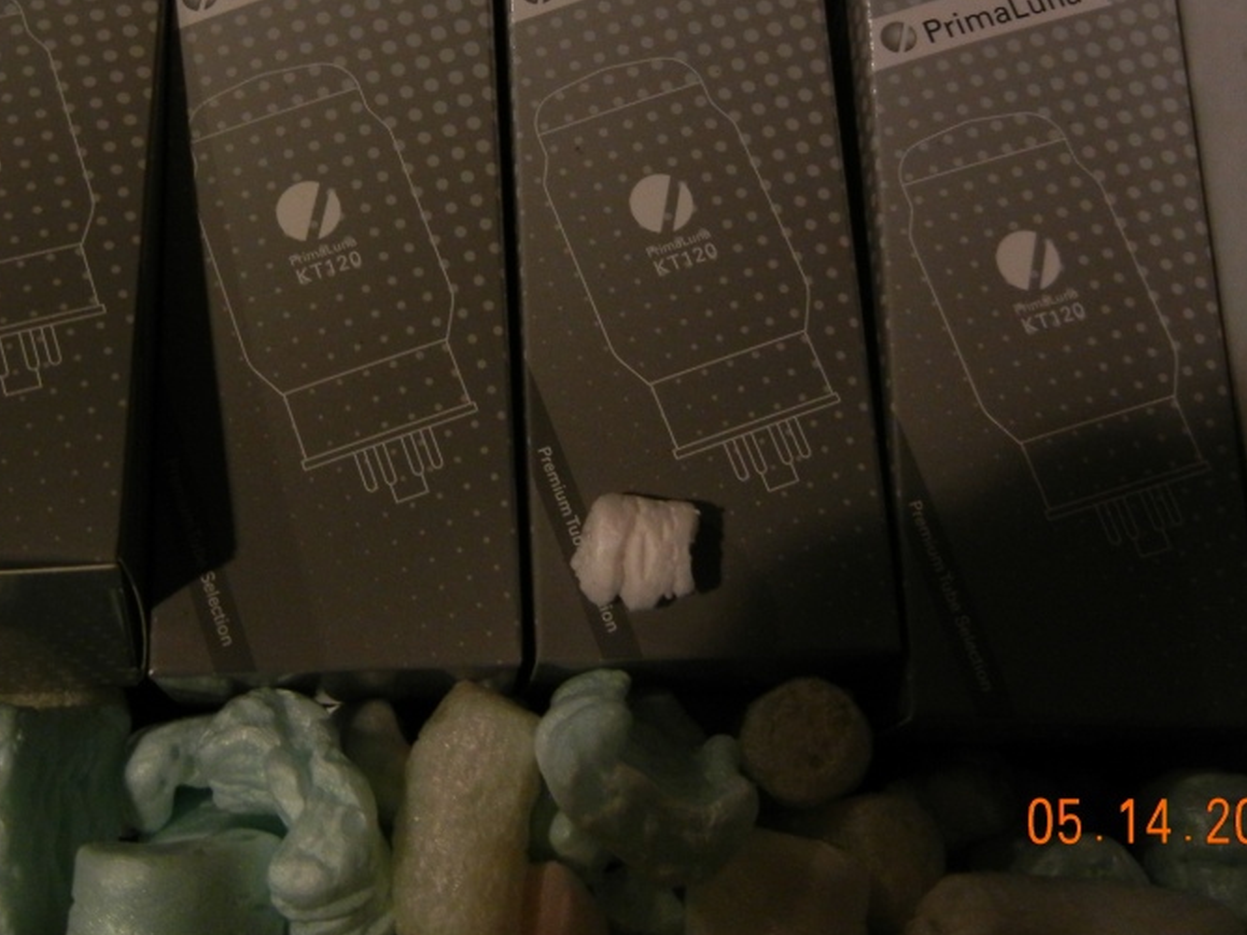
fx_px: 1657
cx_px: 480
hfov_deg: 41.0
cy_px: 254
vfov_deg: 31.1
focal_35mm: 46
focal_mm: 5.4
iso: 400
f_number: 3.5
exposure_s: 1/12.5
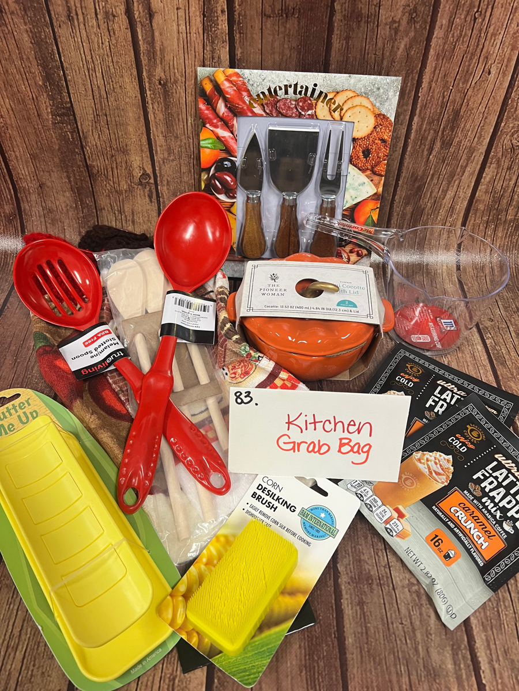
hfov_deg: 53.1
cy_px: 346
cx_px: 260
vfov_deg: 67.3
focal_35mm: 26
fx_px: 520
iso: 160
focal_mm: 5.7
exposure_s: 1/60
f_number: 1.5
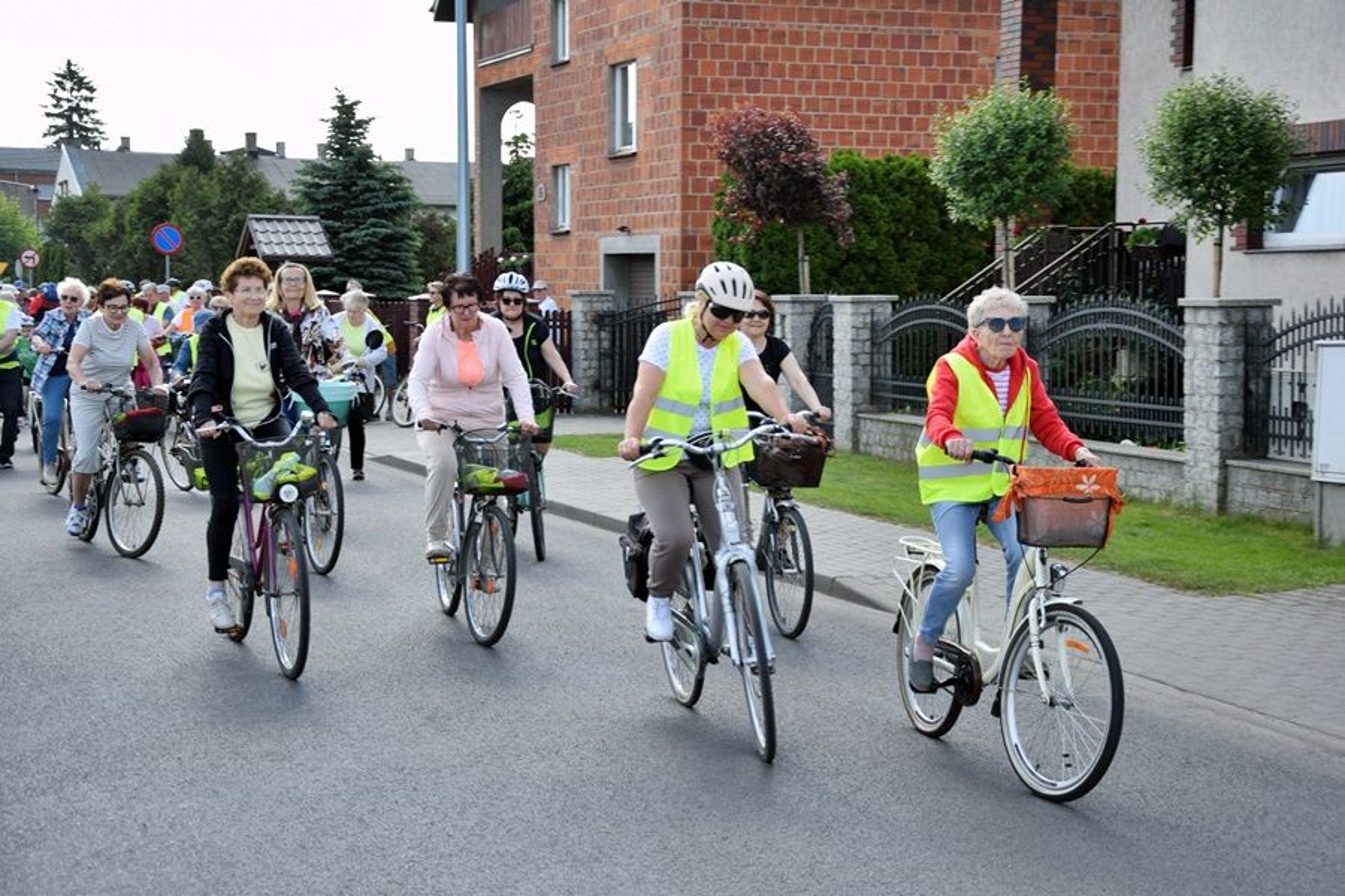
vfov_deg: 21.6
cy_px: 448
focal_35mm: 63
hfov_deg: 31.9
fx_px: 2354
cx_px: 672
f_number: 4.8
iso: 100
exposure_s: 1/160
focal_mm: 42
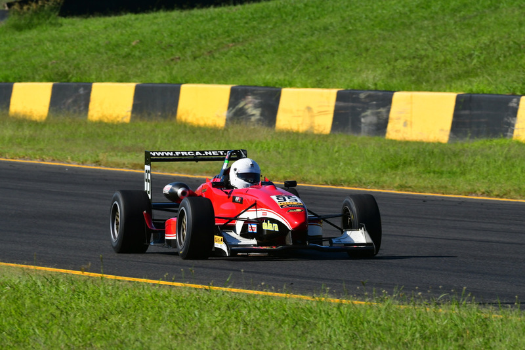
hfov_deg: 3.8
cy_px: 175
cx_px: 262
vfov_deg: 2.5
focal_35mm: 540
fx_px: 7877
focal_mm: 360
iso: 500
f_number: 13
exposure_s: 1/640
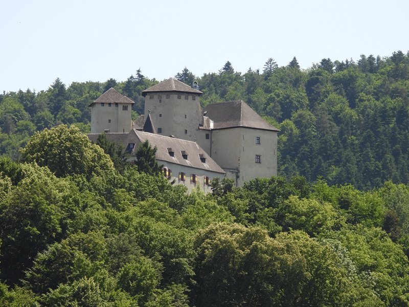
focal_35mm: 240
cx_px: 204
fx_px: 2836
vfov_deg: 6.2
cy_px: 154
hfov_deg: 8.2
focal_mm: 42.8
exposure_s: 1/400
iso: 100
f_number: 4.5
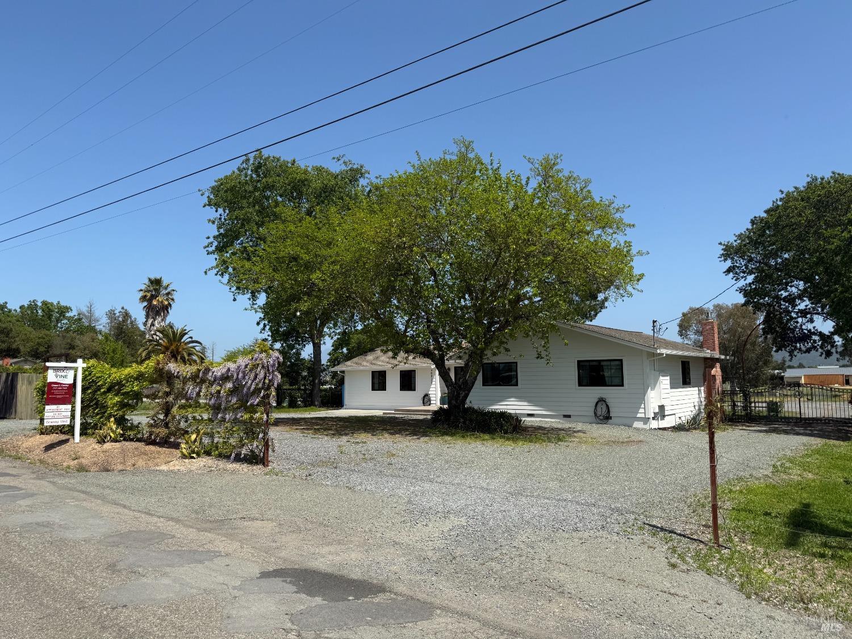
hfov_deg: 71.6
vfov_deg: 56.8
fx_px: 591
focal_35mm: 24
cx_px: 426
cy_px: 320
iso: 80
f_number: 1.78
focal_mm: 6.76
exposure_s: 1/4167
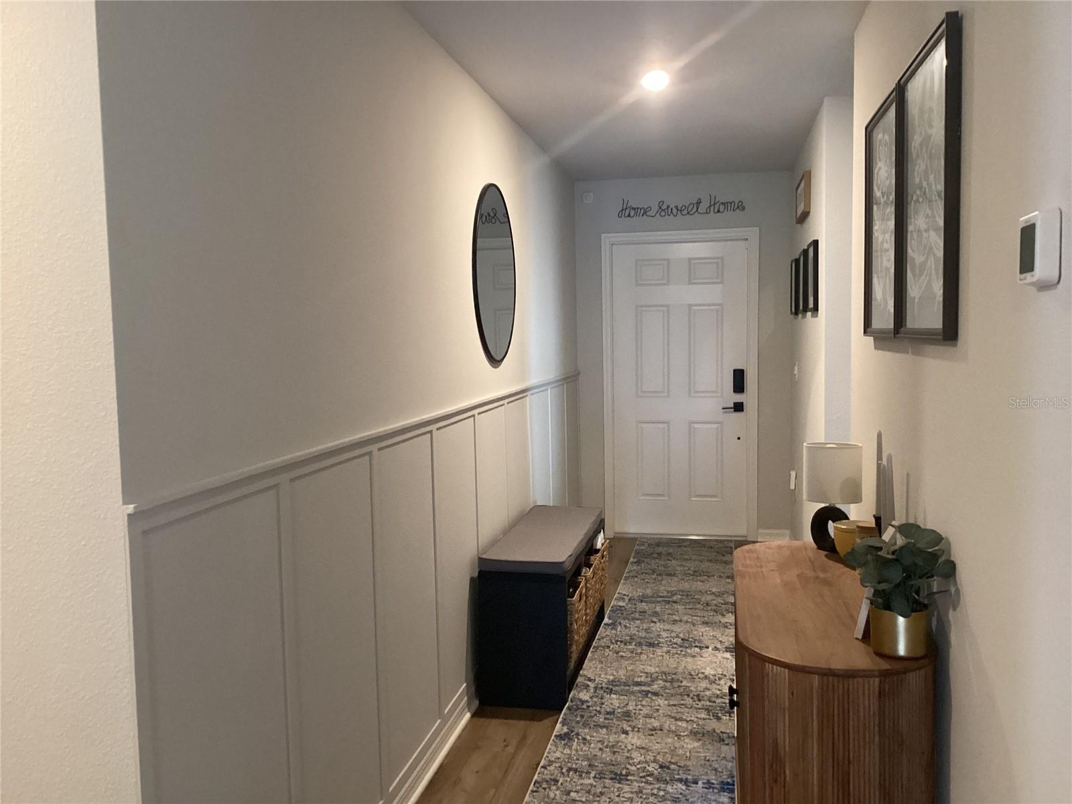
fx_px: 960
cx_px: 536
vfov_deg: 45.4
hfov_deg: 58.4
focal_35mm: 31
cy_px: 402
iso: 400
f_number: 2.4
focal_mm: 3.3
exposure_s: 1/40
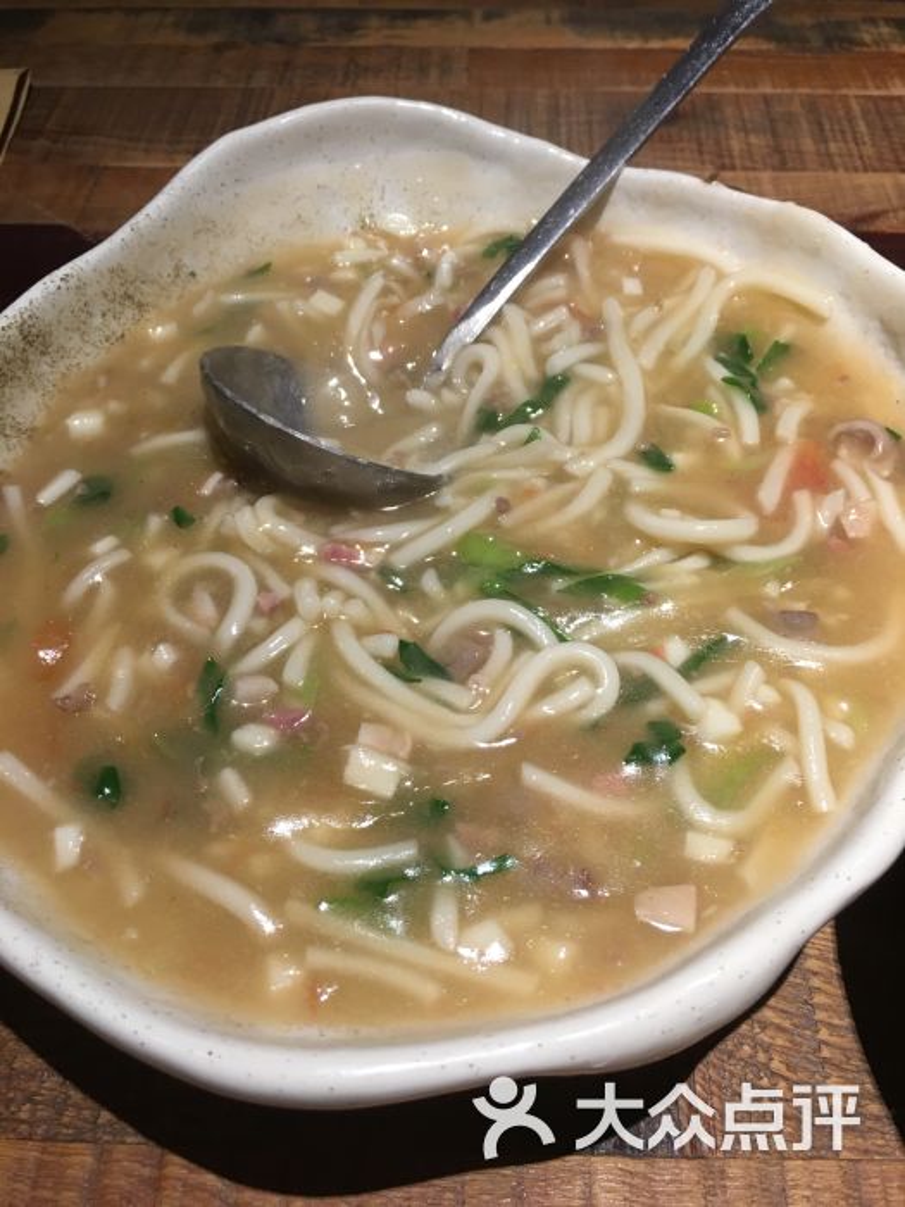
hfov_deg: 48.2
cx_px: 452
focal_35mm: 29
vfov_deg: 61.7
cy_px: 604
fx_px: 1011
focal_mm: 4.15
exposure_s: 1/17
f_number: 2.2
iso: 50
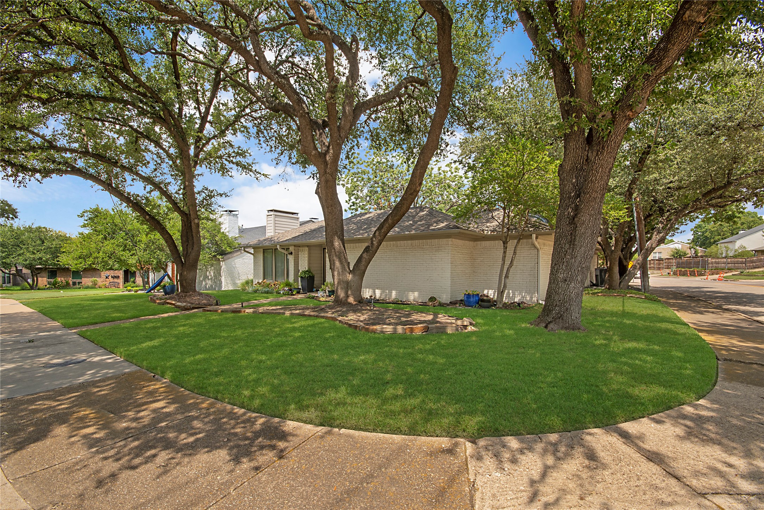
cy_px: 255
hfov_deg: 100.4
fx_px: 318
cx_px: 382
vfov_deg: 77.4
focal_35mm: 15
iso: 100
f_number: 11
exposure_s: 1/60
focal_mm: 10
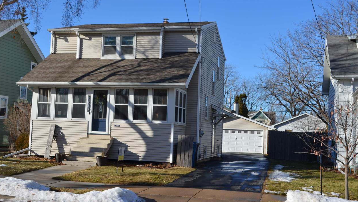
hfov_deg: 42.9
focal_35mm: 48
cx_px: 179
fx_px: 456
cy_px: 102
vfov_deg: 24.9
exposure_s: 1/250
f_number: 8
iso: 100
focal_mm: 30
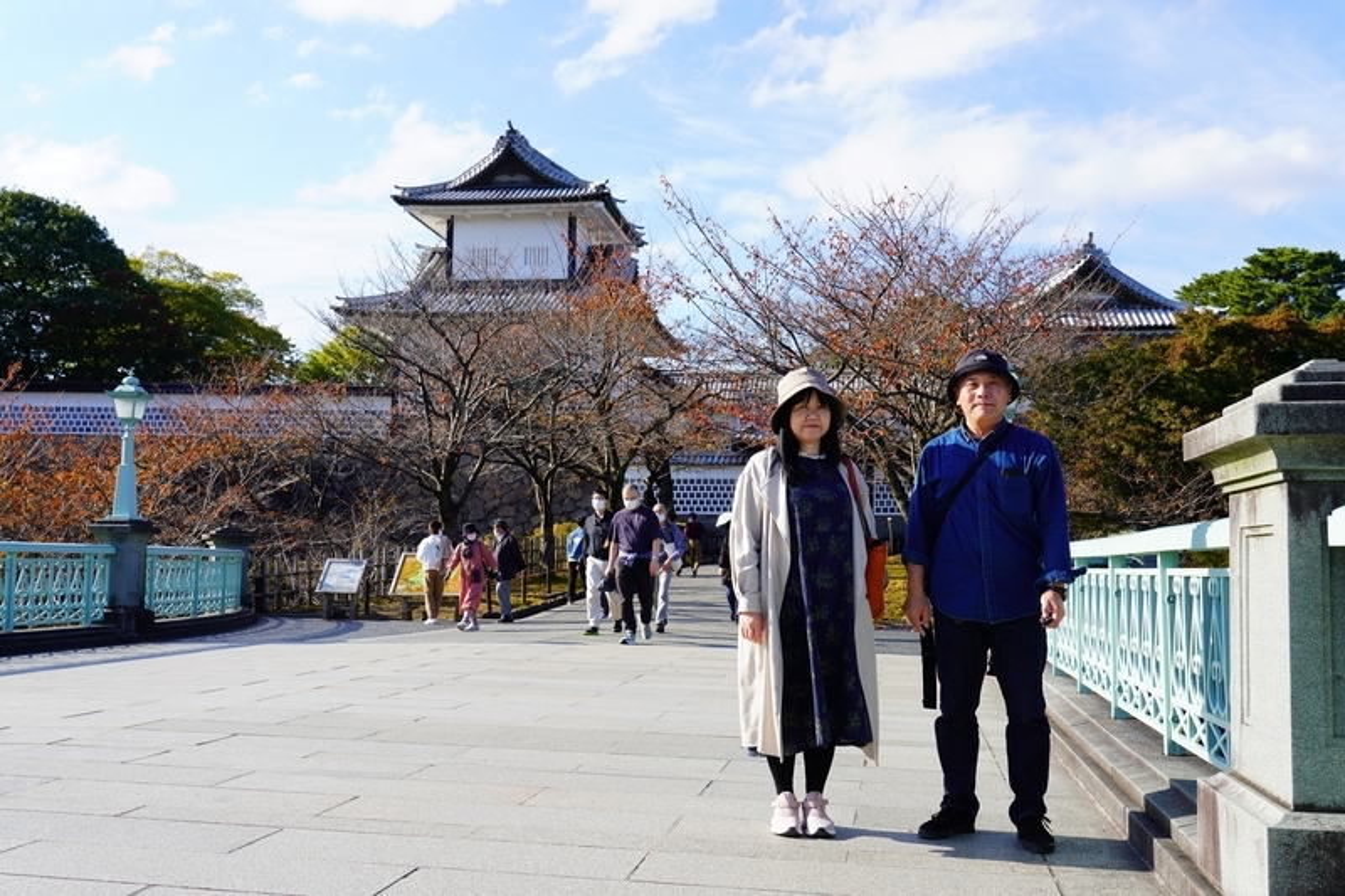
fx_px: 1233
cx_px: 672
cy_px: 448
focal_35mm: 33
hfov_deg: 57.2
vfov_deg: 40.0
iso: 100
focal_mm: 33
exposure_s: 1/160
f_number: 8
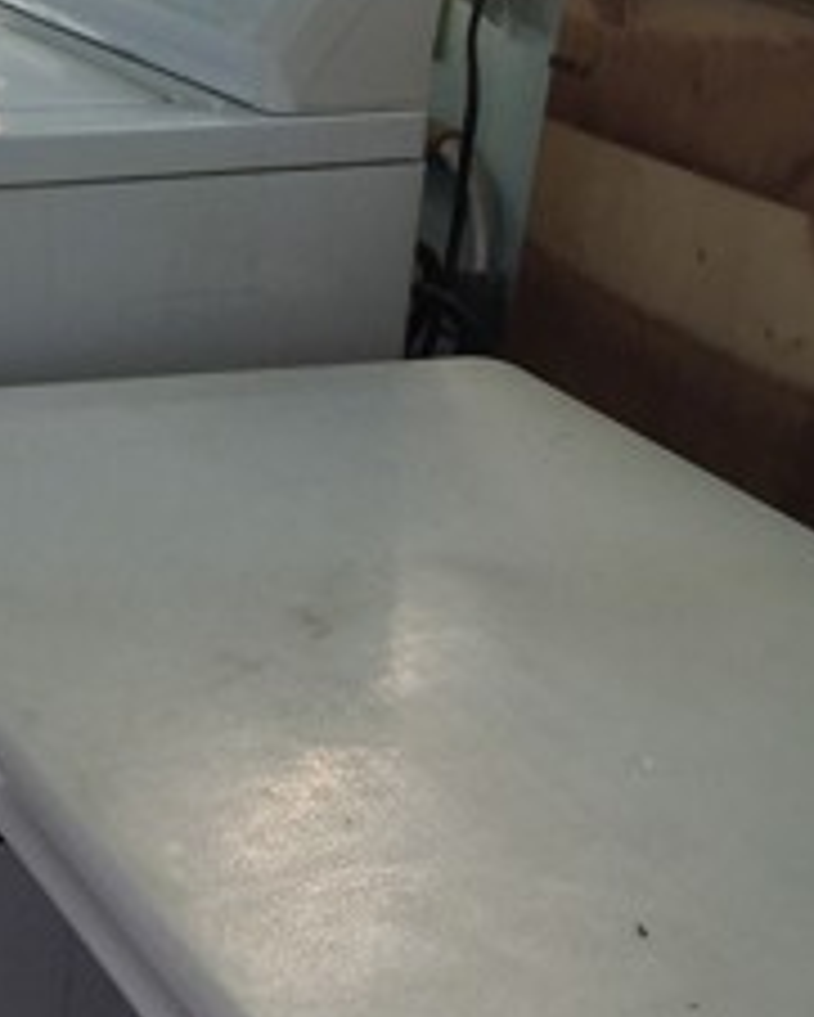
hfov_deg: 18.4
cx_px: -99
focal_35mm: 80
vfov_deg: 23.8
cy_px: 392
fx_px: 2408
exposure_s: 1/273
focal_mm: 4.15
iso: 32
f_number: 2.2
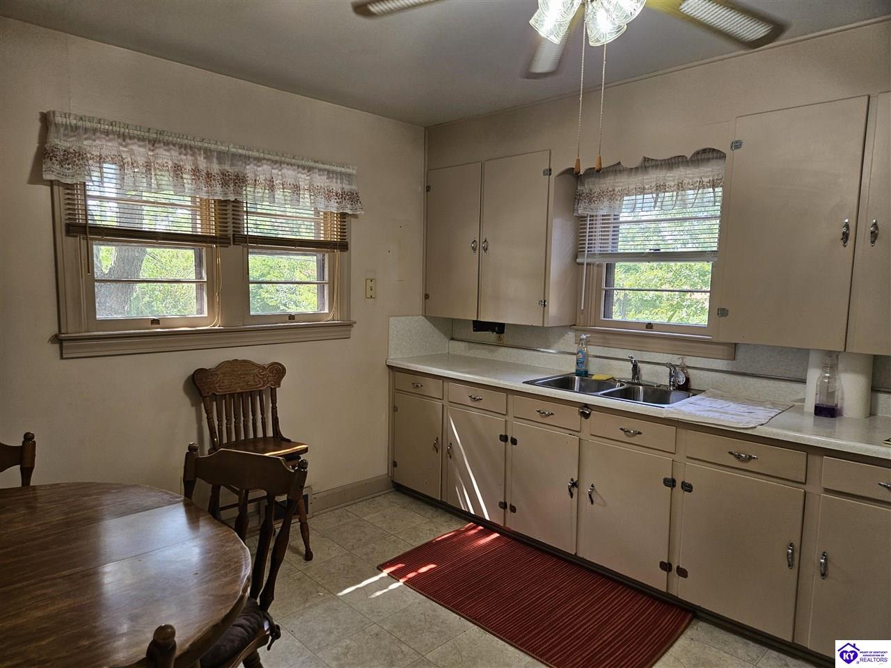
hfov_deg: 73.9
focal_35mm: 23
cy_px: 334
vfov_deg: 58.9
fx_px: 592
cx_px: 446
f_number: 1.8
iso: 100
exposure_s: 1/120
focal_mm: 5.4
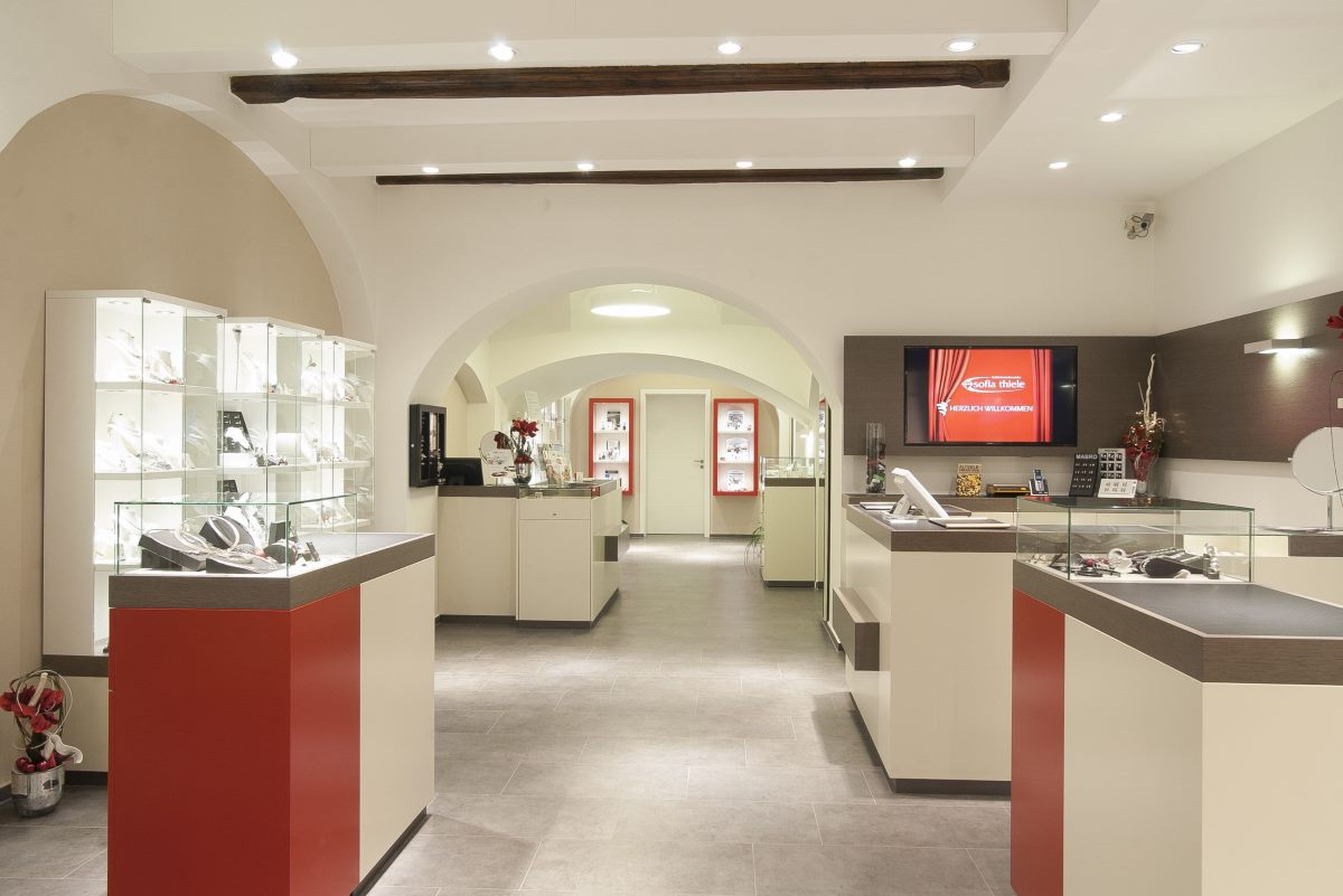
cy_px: 448
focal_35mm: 27
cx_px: 672
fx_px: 1008
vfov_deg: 48.0
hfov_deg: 67.4
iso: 200
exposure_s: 1/3.33
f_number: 11
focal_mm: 18
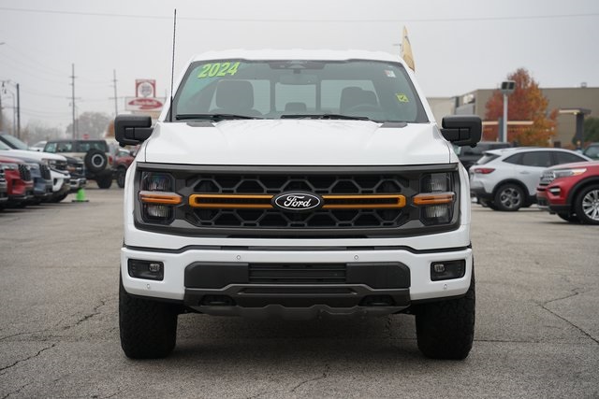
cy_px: 200
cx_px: 300
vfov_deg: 18.0
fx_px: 1265
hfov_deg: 26.6
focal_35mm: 76
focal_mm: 76
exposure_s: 1/100
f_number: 5.6
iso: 100
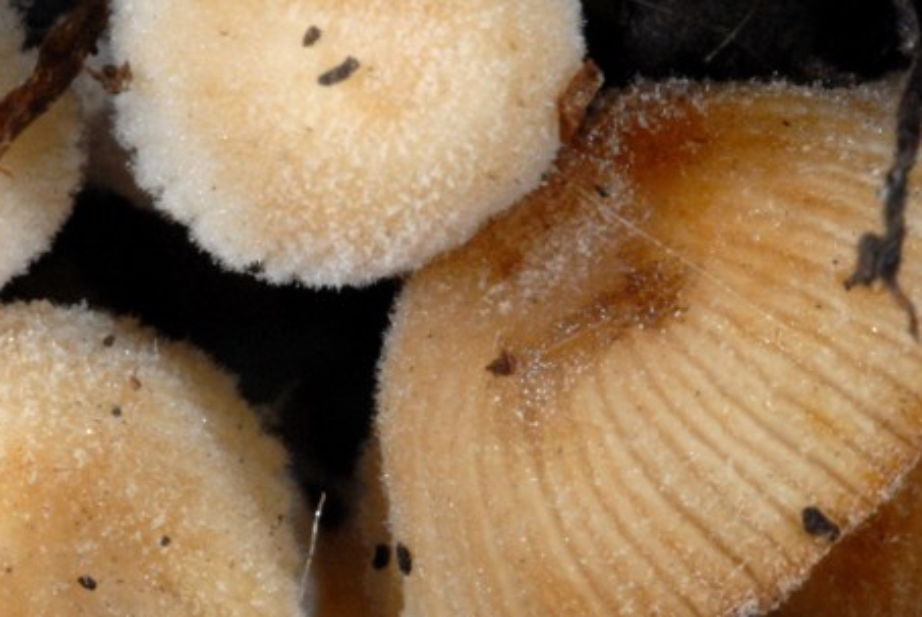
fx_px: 7586
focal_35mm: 296
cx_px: 318
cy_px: 381
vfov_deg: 4.7
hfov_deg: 7.0
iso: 800
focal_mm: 105
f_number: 22
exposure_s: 1/250
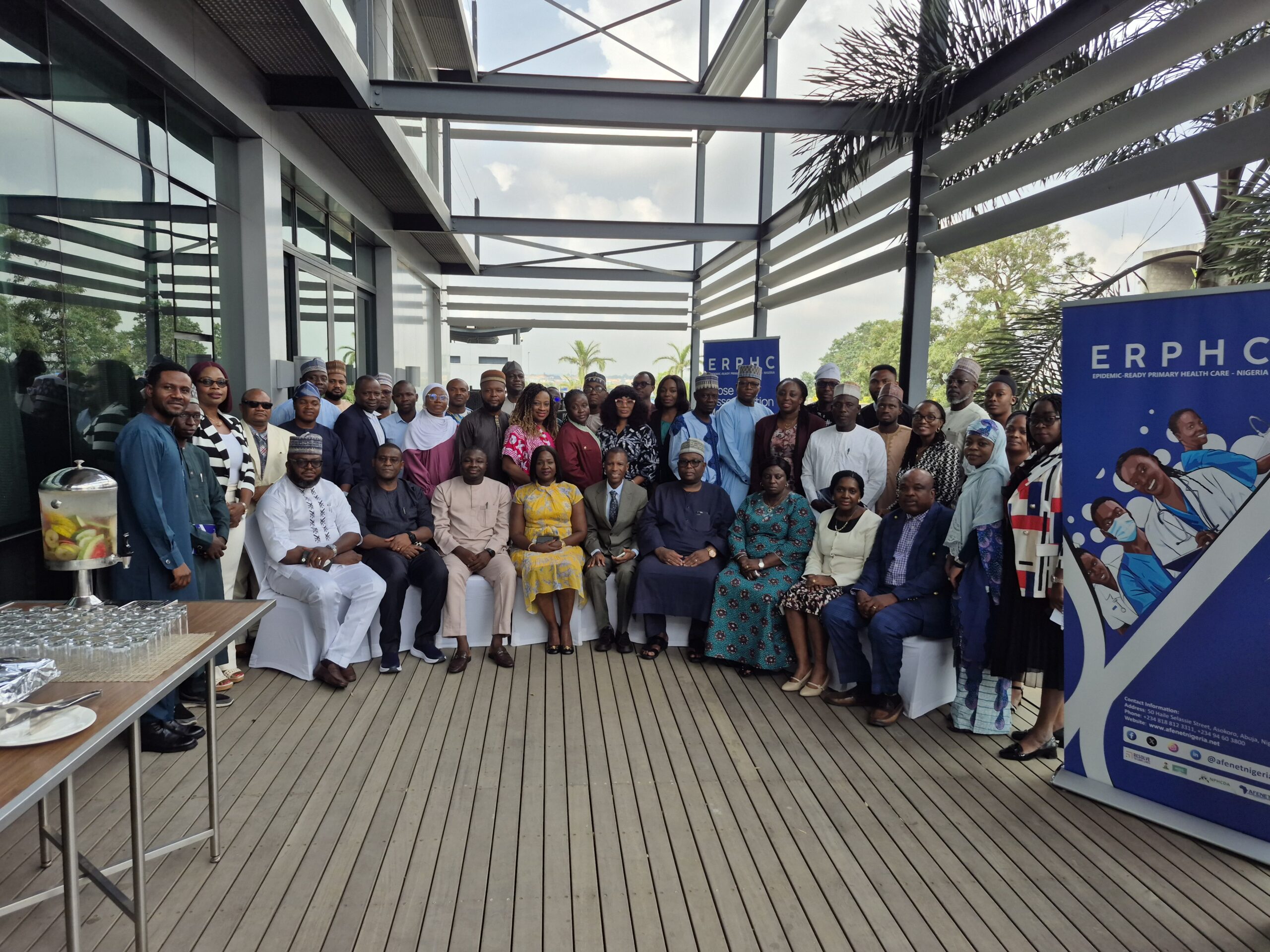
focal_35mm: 23
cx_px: 635
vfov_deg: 58.9
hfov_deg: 73.9
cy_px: 476
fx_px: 844
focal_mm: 5.4
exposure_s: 1/1088
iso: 25
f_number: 1.8
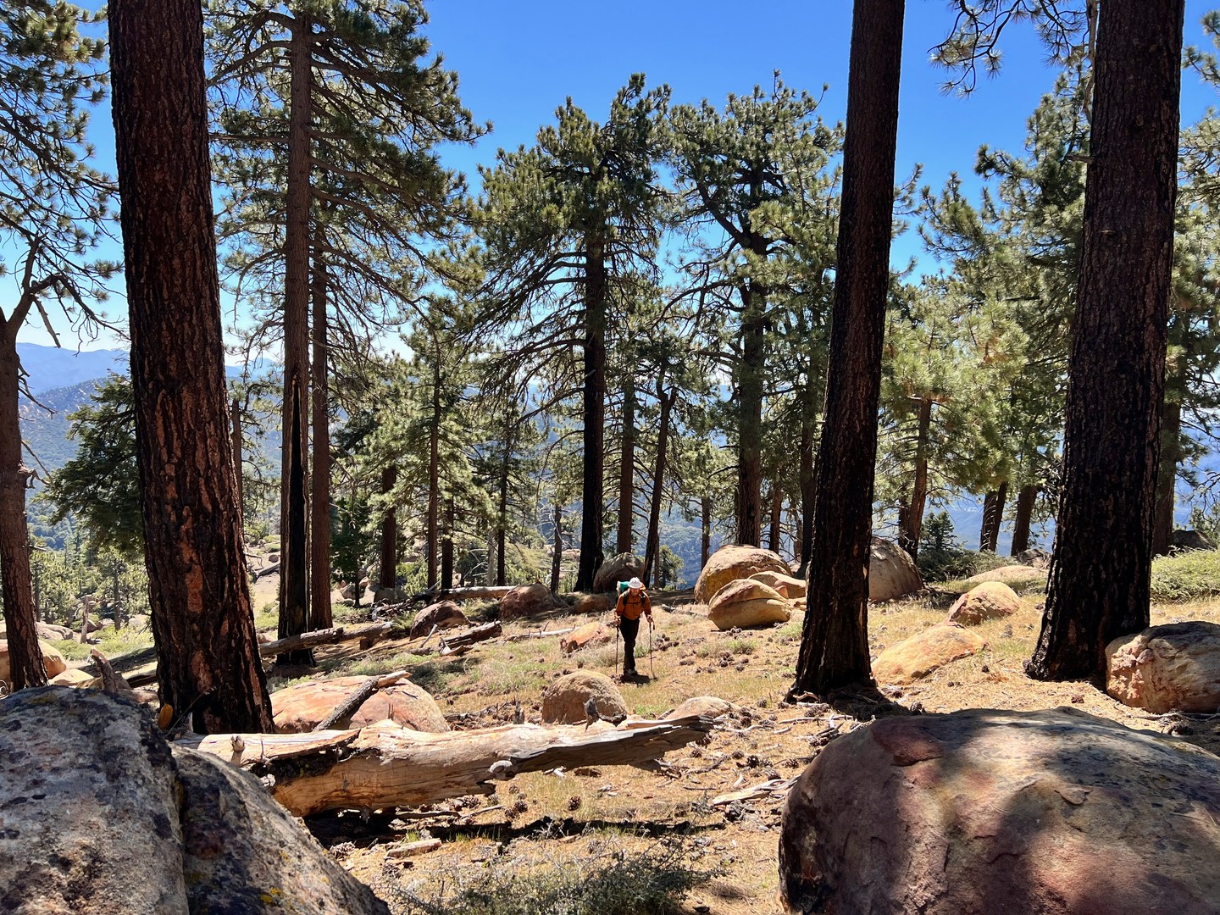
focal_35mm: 26
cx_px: 610
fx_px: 916
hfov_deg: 67.3
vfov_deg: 53.1
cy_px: 458
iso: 50
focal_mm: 5.7
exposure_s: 1/1531
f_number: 1.5
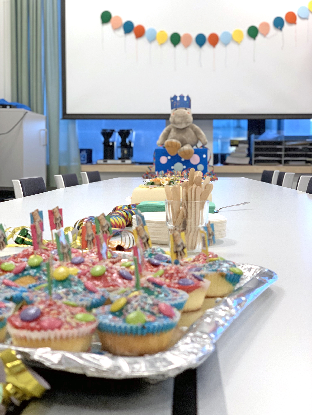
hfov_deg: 28.0
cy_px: 208
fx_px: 625
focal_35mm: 52
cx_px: 156
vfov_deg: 36.8
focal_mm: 6
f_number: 2.4
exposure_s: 1/100
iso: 64
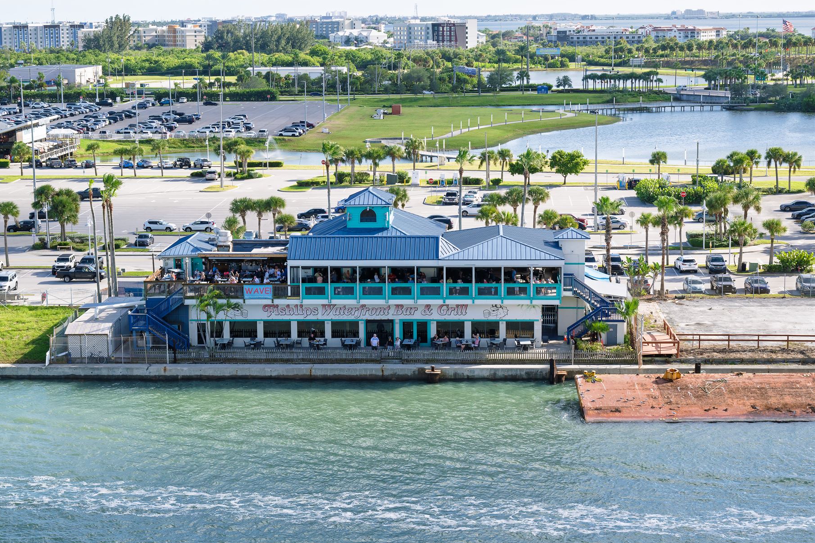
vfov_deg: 20.3
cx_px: 382
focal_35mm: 67
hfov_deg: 30.1
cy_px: 286
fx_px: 1517
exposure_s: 1/320
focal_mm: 63
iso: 180
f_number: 11
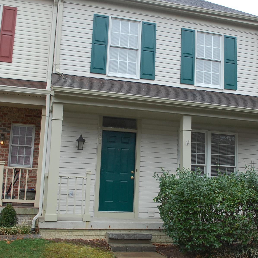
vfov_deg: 35.4
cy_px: 129
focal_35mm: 48
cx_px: 152
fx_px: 405
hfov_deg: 35.3
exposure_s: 1/125
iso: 360
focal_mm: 22
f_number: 5.6
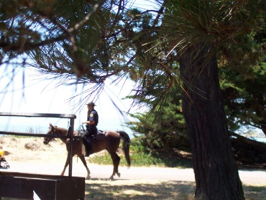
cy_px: 100
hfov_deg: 27.4
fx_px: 546
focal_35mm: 71
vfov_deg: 20.7
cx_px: 133
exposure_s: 1/250
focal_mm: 10.8
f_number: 4
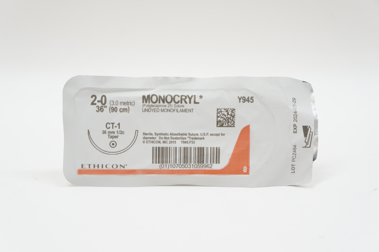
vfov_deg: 26.4
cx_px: 190
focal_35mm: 51
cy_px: 126
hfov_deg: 38.9
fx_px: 536
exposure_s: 1/40
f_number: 7.1
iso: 400
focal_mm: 34
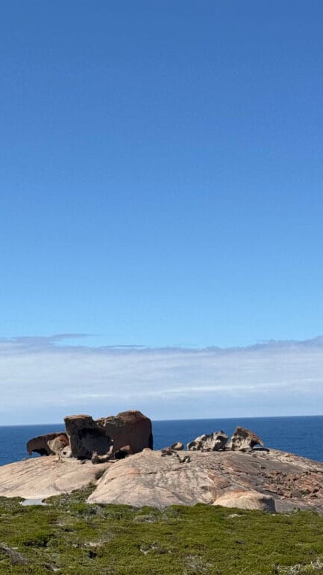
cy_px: 374
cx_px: 155
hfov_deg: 17.2
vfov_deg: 30.0
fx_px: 1066
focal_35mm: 70
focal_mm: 6.76
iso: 64
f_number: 1.78
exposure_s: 1/7143
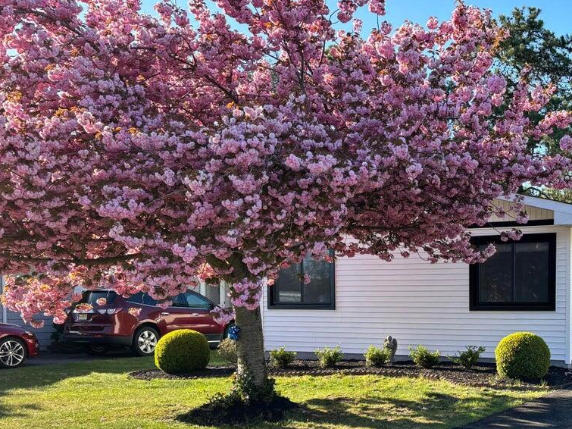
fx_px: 777
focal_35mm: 47
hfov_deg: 38.3
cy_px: 344
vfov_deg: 30.1
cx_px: 488
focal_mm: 5.96
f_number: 1.6
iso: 50
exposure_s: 1/769
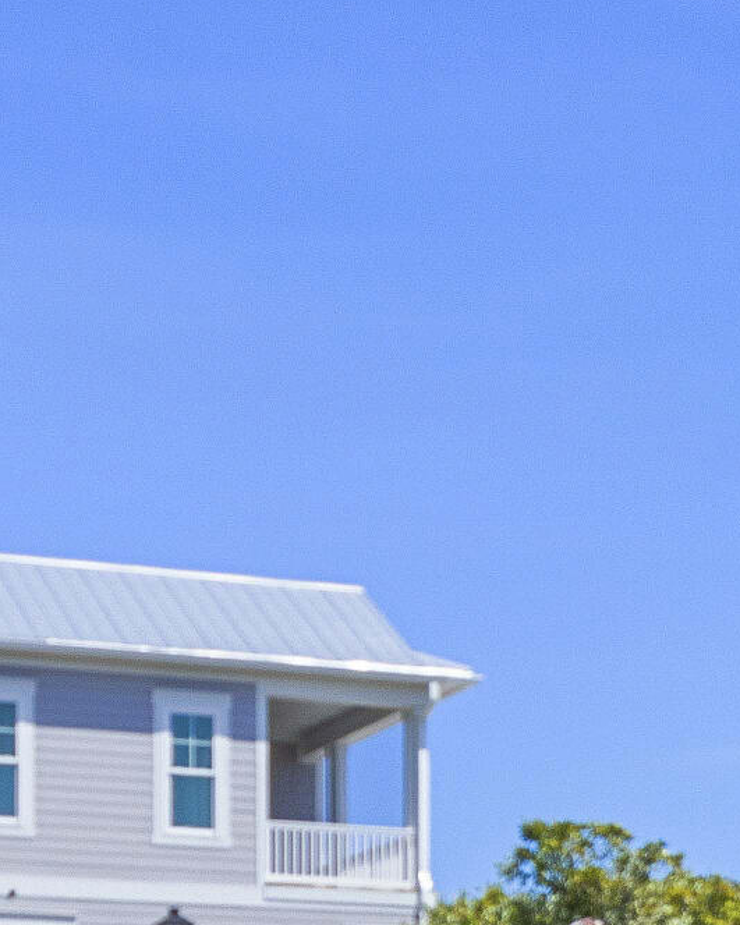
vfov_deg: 13.0
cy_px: 1383
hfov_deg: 10.6
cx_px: 1141
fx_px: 3834
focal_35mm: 140
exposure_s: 1/1000
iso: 320
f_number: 8
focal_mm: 22
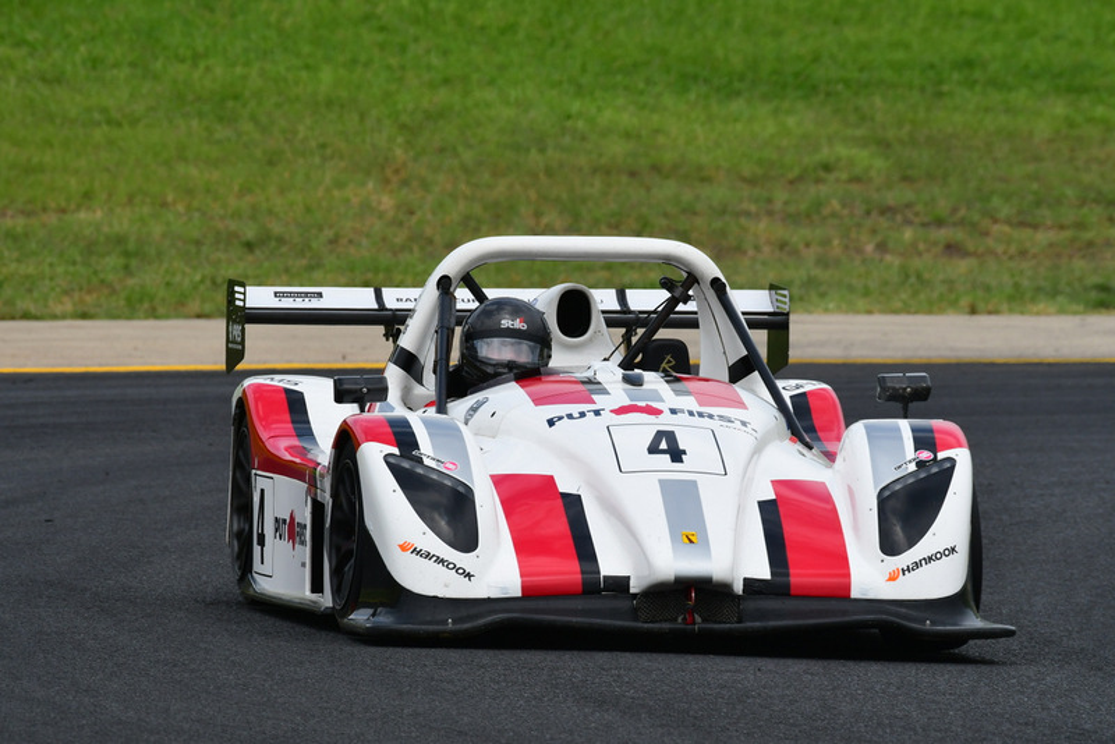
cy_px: 372
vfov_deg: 2.2
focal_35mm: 615
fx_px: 19054
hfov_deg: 3.4
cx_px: 558
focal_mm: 410
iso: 400
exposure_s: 1/640
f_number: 11
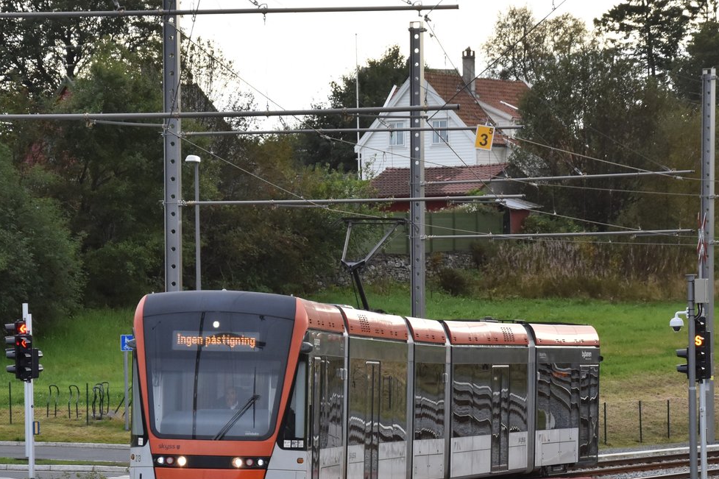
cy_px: 292
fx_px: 2576
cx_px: 439
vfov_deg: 10.6
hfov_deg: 15.9
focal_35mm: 129
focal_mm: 70
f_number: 5.3
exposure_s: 1/400
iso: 800
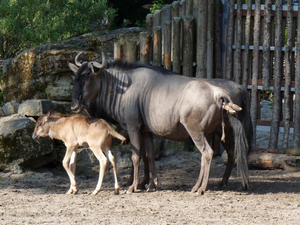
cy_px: 112
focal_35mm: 285
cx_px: 150
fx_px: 2470
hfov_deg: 7.0
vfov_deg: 5.2
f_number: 5
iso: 100
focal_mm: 36.4
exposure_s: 1/200
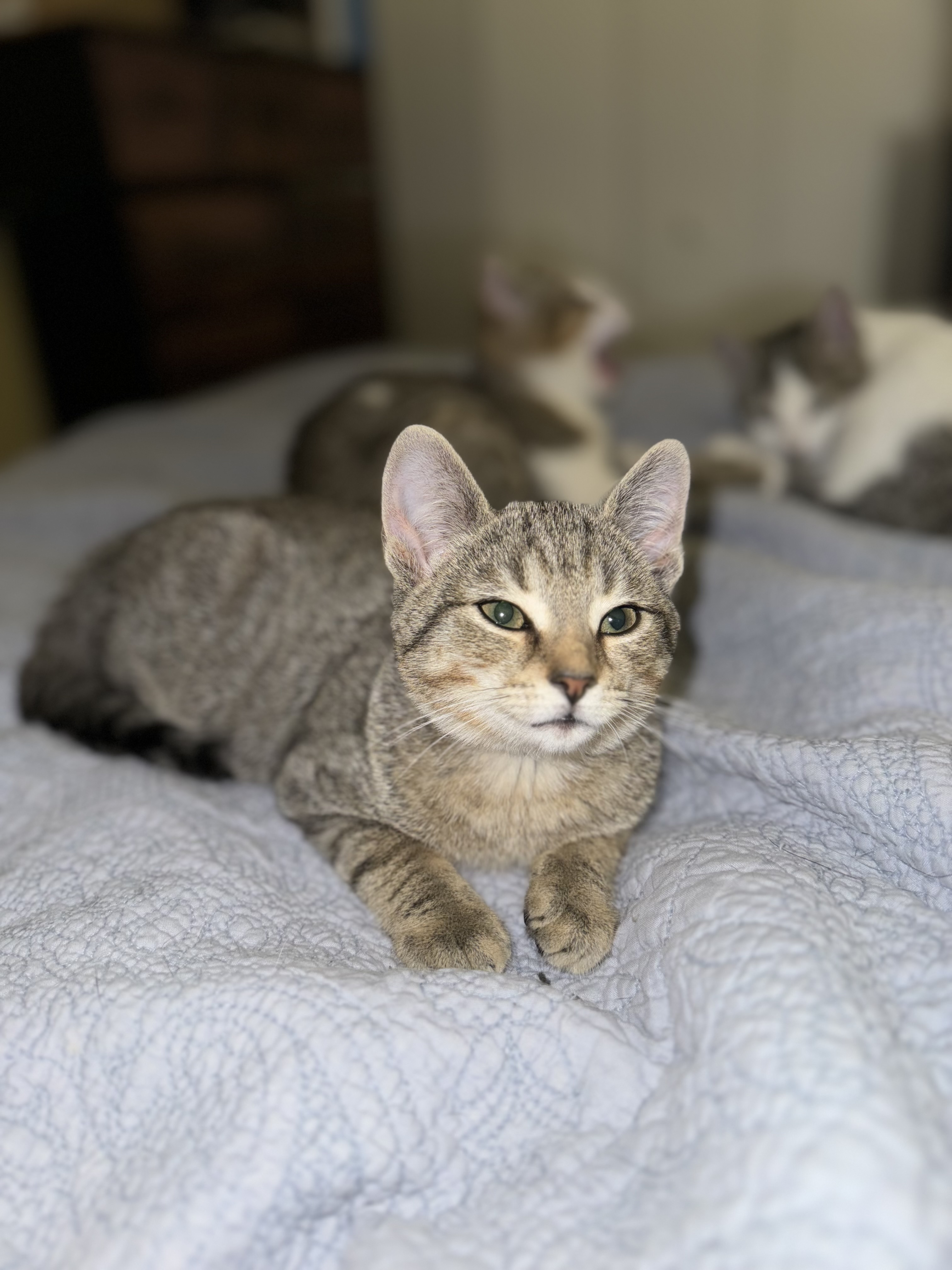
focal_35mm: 24
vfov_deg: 71.6
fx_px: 880
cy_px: 635
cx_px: 476
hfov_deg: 56.8
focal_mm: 6.76
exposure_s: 1/9
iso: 50
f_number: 1.78
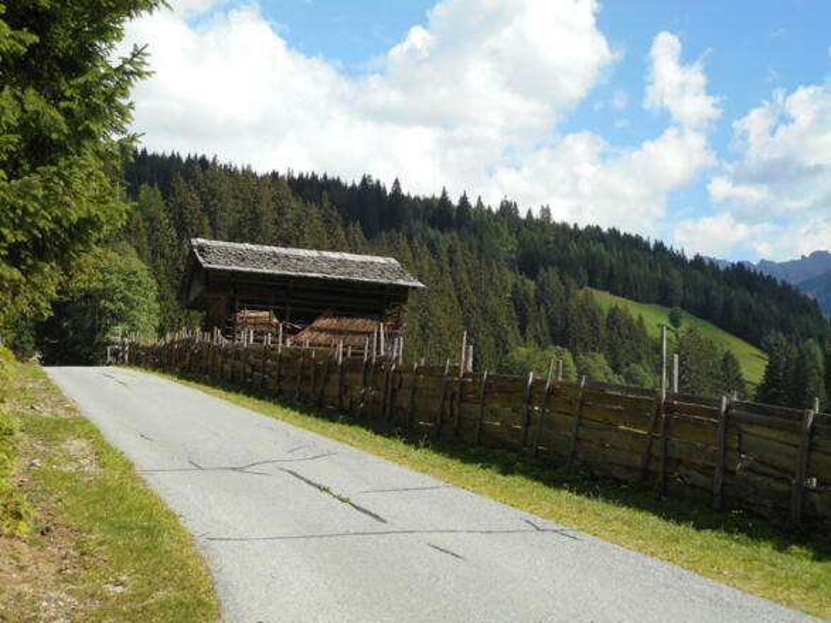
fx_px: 1056
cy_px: 312
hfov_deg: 43.0
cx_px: 416
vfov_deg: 32.9
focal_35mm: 44
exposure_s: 1/320
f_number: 4.7
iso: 80
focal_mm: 7.9
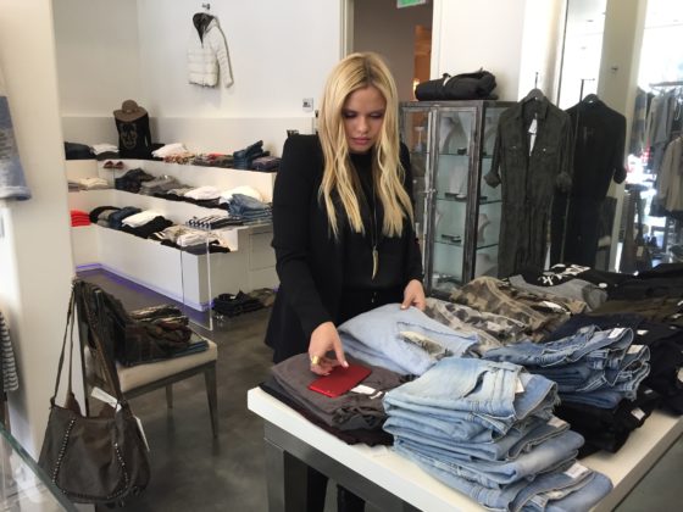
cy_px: 256
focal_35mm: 29
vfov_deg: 48.2
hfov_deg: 61.7
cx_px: 342
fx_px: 572
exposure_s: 1/30
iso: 50
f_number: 2.2
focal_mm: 4.15
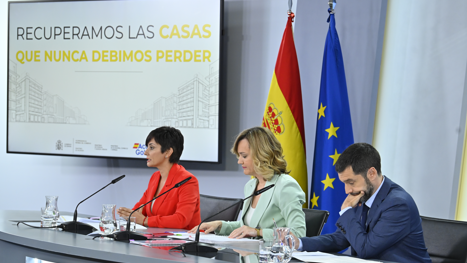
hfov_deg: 17.6
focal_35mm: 122
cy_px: 145
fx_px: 1511
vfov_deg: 9.9
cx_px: 233
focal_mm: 116
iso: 2000
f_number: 5.6
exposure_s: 1/200
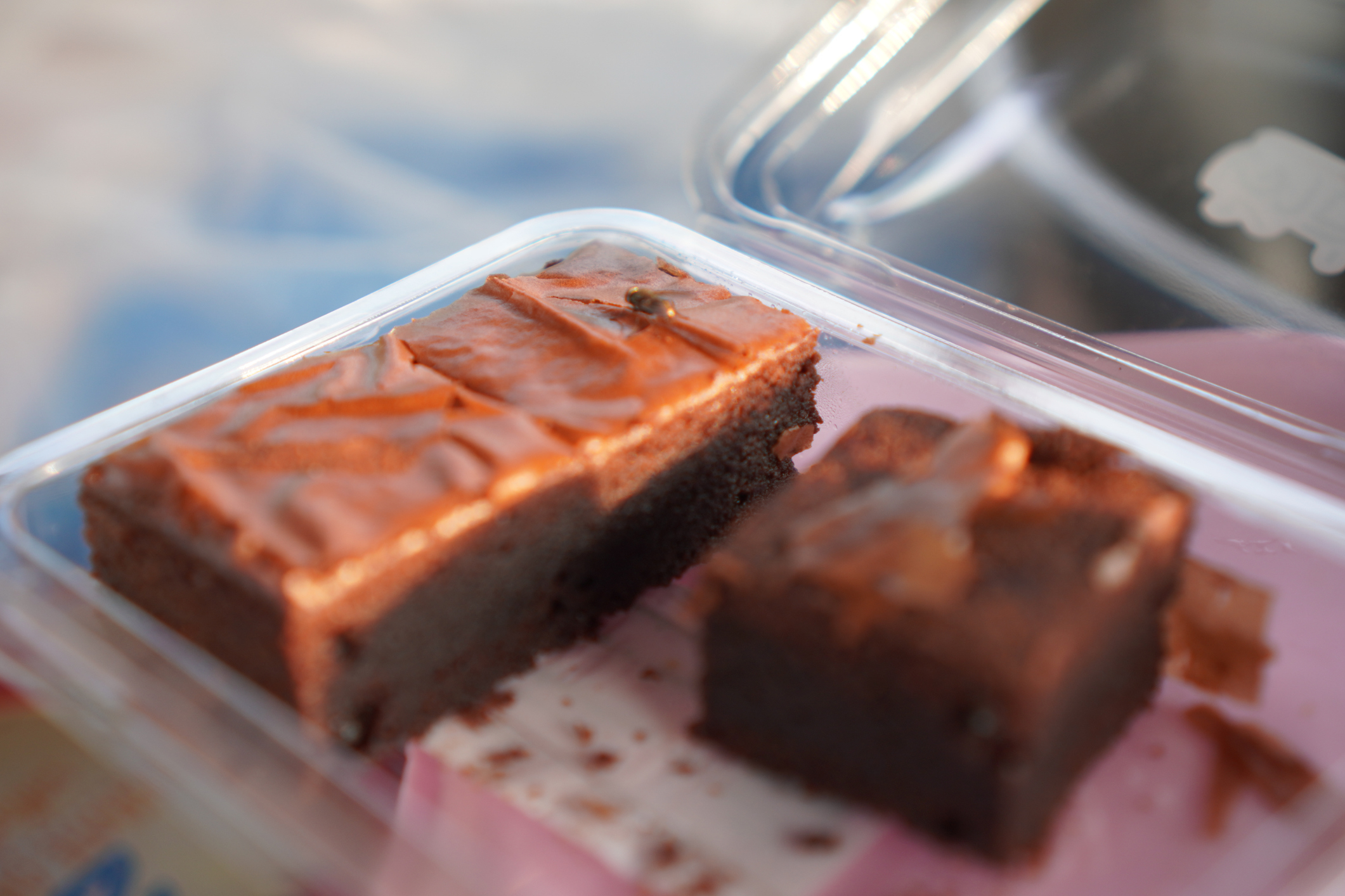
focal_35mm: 52
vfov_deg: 25.8
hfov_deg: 37.9
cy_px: 448
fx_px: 1961
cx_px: 672
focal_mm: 35
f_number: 2.5
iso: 200
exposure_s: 1/250
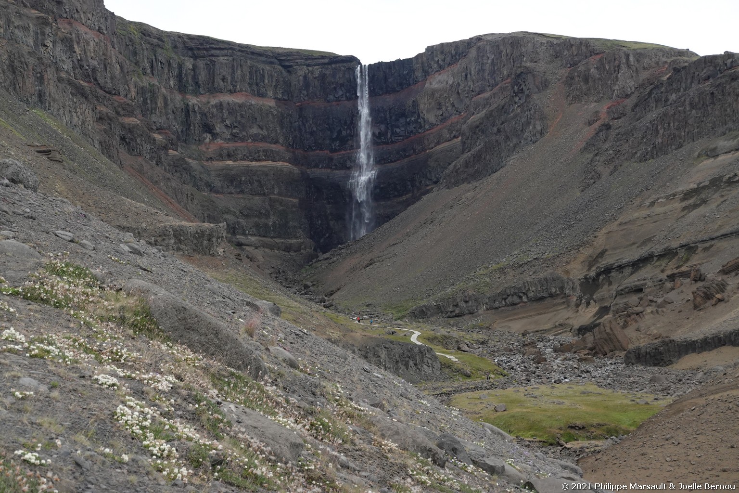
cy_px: 246
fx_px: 1806
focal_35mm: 88
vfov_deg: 15.5
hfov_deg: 23.1
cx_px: 370
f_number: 4
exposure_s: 1/800
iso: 640
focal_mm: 32.07
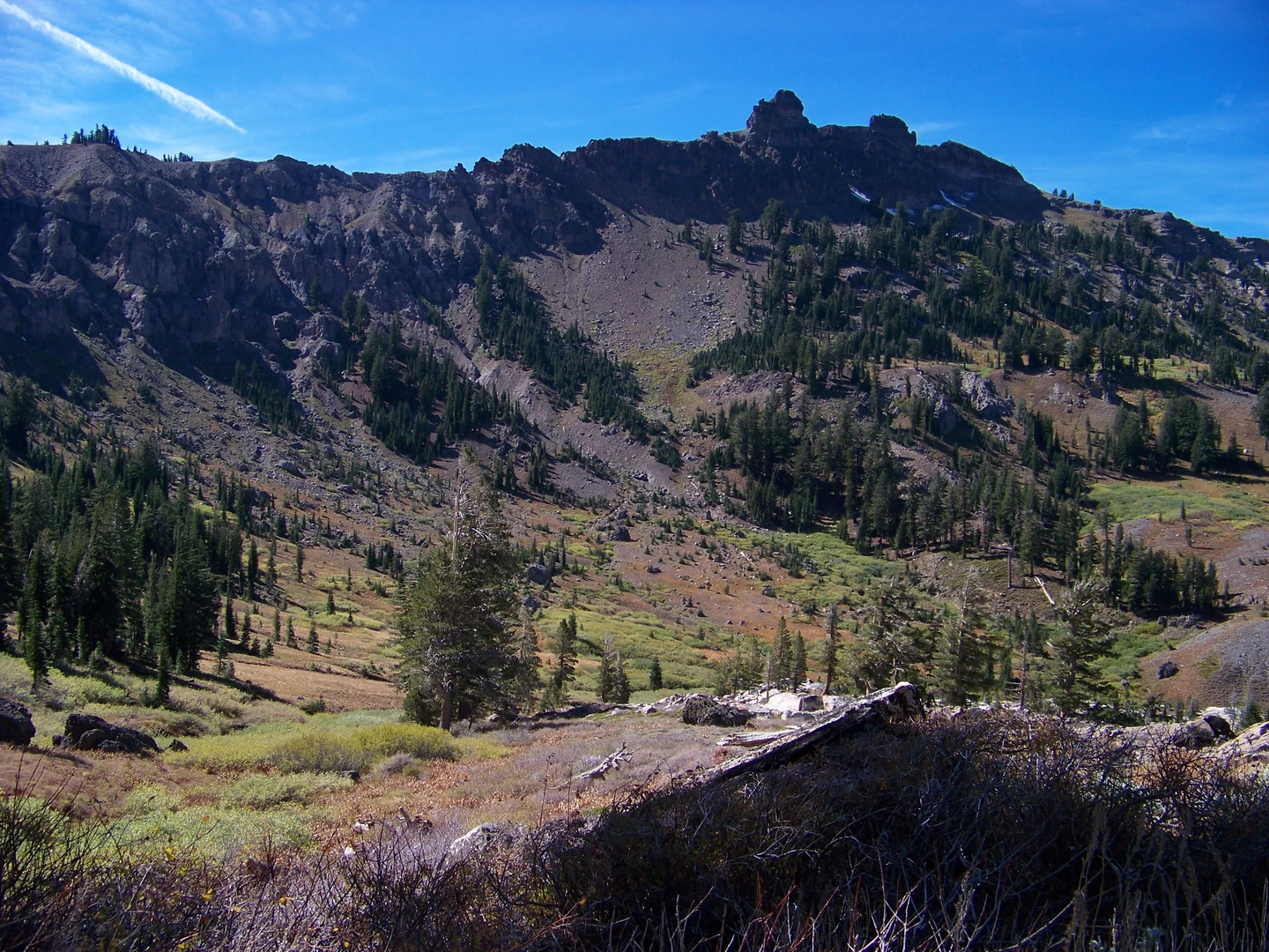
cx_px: 634
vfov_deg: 39.7
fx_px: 1320
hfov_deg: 51.4
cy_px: 476
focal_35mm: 36
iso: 64
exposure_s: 1/800
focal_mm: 5.85
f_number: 2.8
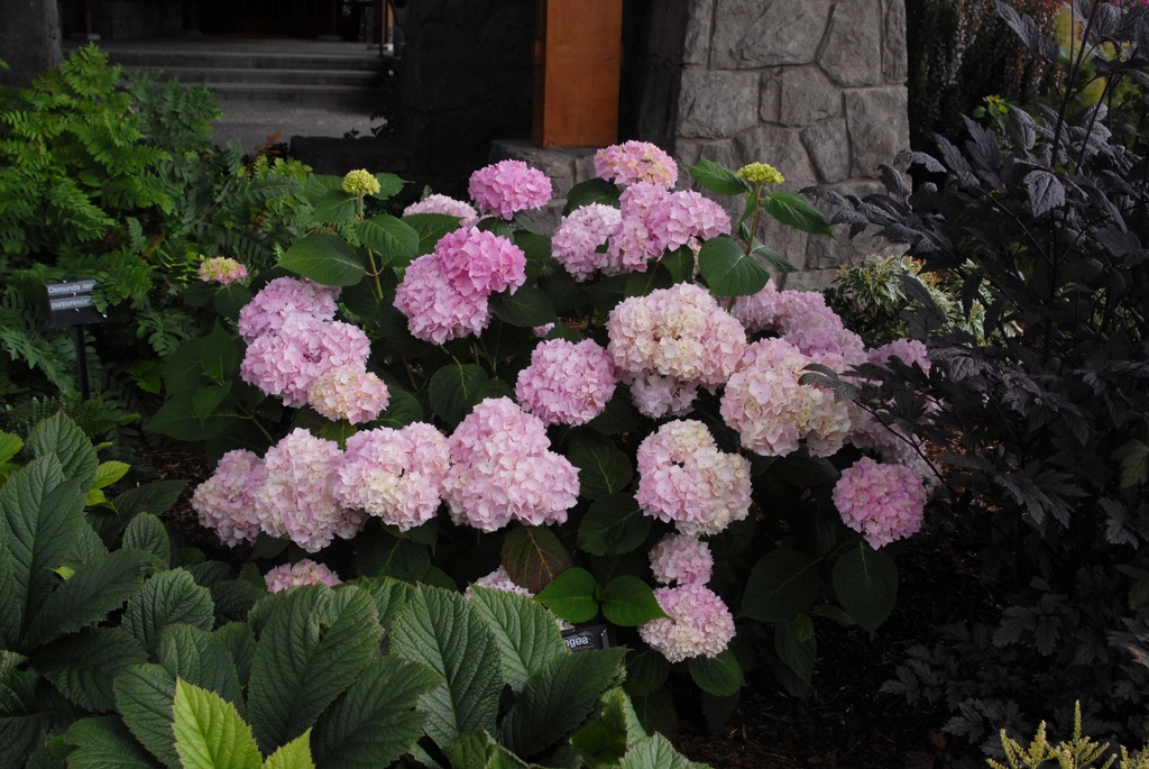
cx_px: 574
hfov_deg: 41.1
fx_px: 1533
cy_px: 384
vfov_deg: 28.1
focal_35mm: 48
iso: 400
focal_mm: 32
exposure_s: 1/200
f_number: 7.1
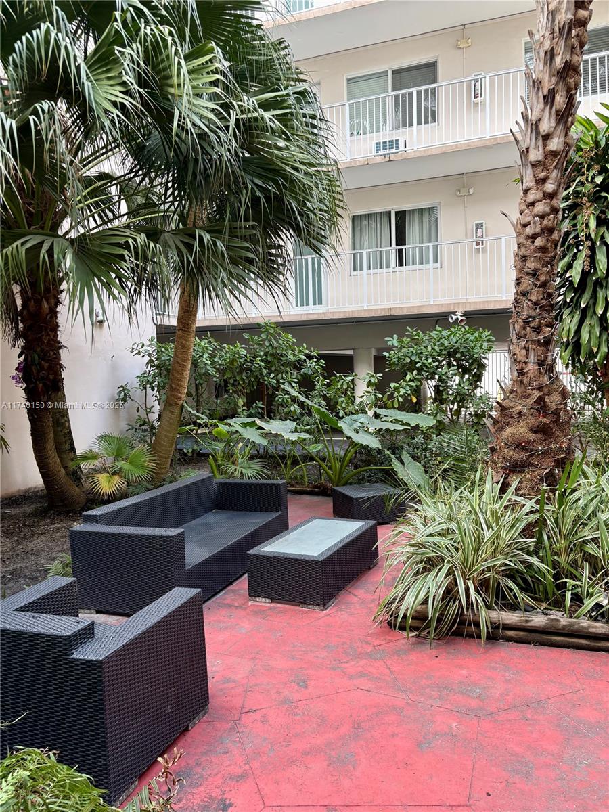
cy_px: 406
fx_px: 610
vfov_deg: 67.3
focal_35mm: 26
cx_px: 304
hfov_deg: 53.1
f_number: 1.6
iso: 64
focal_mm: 5.96
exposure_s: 1/132
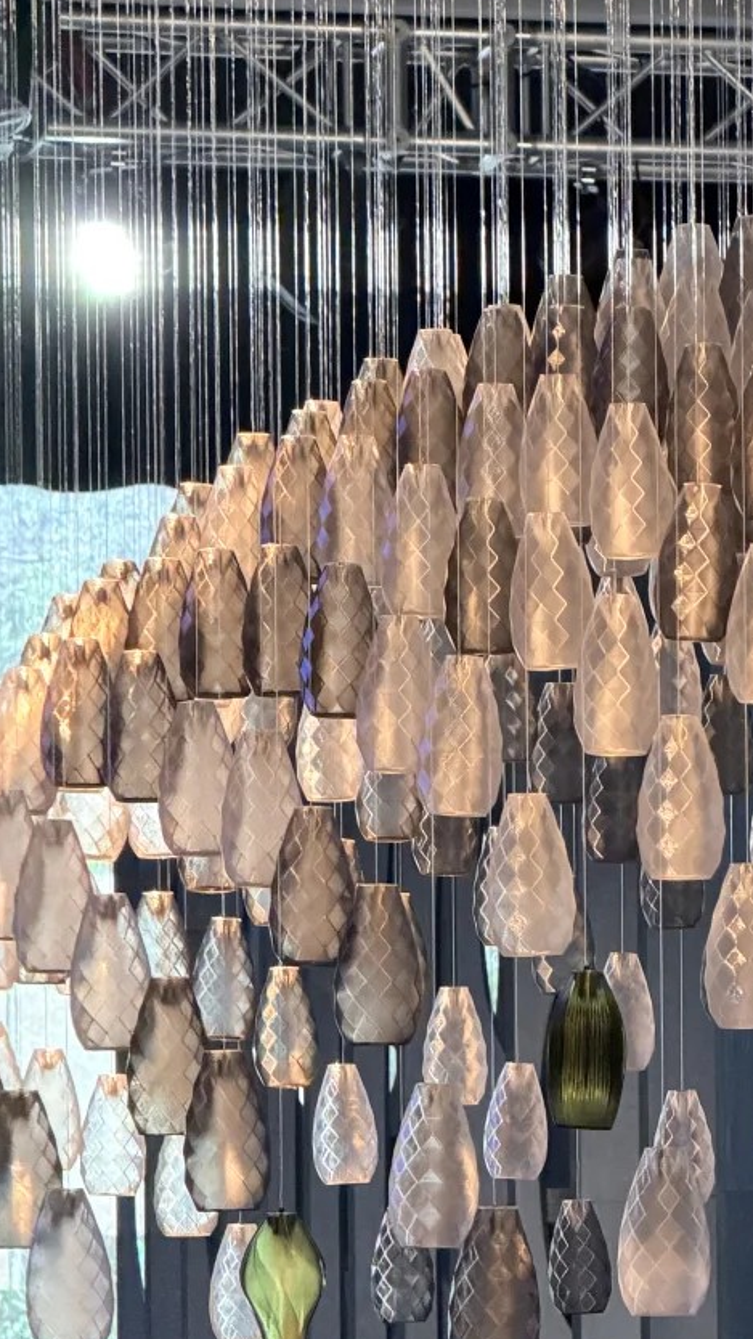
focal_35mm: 188
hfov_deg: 6.4
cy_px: 1079
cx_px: 861
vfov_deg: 11.4
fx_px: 6675
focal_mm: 16.89
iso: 800
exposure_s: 1/33
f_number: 2.8
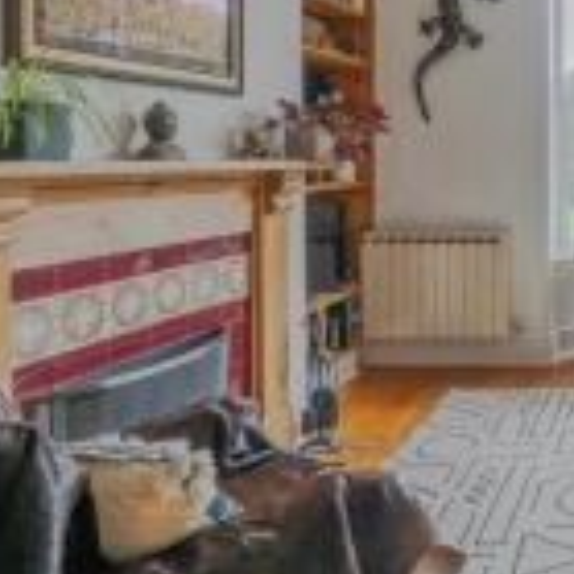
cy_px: 142
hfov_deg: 35.7
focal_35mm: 35
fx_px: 657
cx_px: 706
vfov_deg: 45.6
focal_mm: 12
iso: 500
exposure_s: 1/60
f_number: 4.5
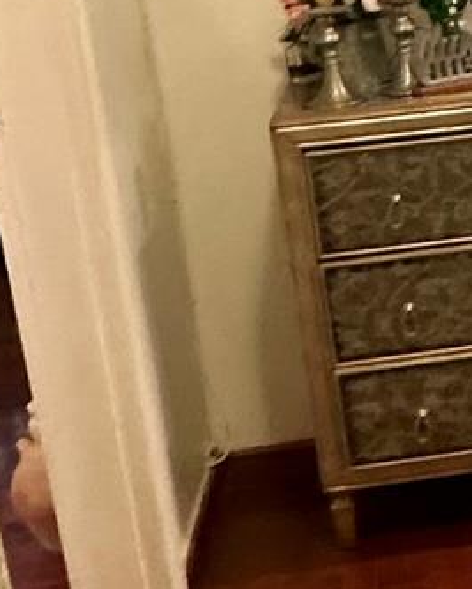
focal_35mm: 63
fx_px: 1099
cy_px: 200
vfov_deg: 29.8
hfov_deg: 23.4
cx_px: 454
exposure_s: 1/60
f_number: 2.2
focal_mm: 2.22
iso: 640
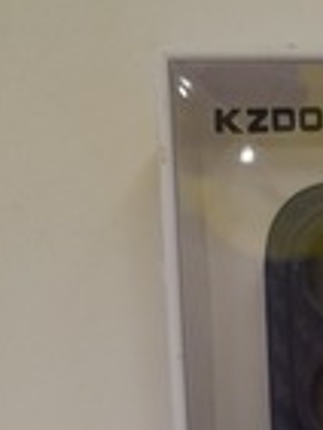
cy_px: 628
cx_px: 530
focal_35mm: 85
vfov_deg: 20.1
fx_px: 1056
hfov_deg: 15.6
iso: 100
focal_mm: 4.6
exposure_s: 1/50
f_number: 2
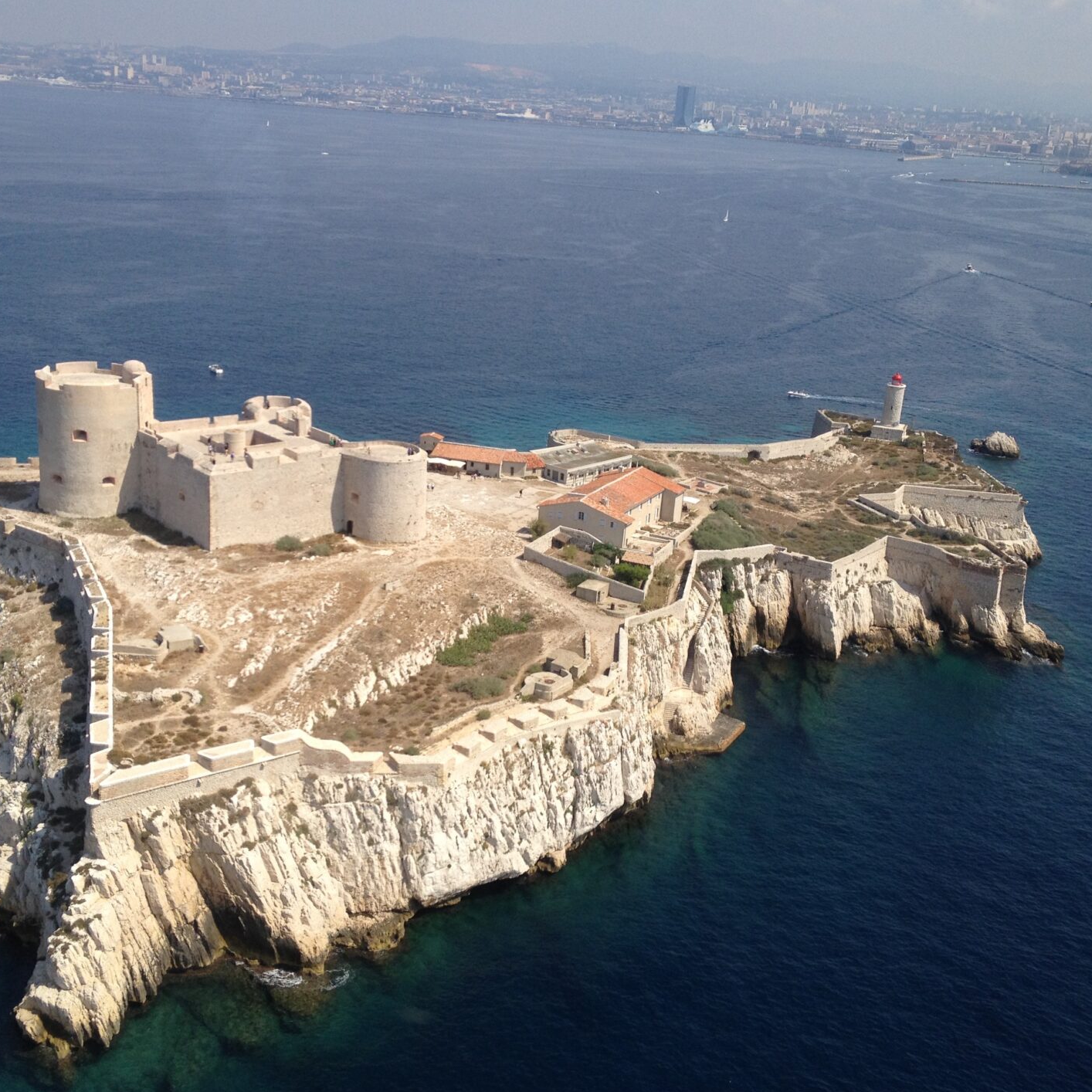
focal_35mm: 42
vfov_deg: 40.0
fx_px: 1499
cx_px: 484
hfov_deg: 40.0
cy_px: 544
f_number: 2.4
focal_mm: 4.28
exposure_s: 1/2404
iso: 64
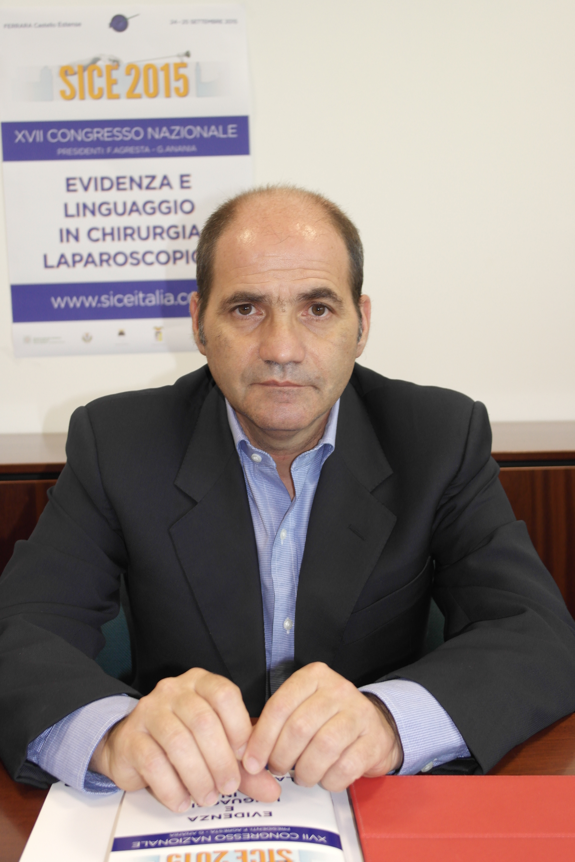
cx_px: 288
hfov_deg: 29.2
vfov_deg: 42.7
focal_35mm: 46
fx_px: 1102
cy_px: 431
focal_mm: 30
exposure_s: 1/50
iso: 400
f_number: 4.5
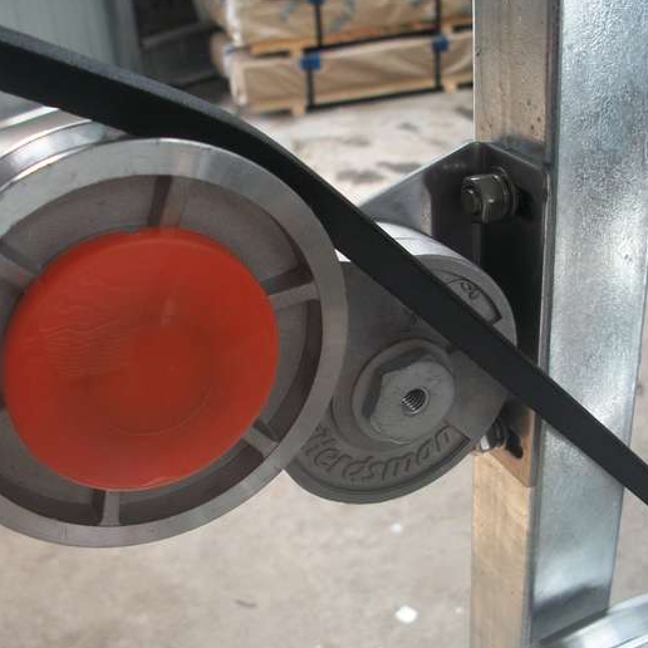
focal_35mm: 42
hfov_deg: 40.0
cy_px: 323
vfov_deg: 40.0
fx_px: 890
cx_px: 318
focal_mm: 6.3
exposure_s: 1/30
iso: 122
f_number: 3.1
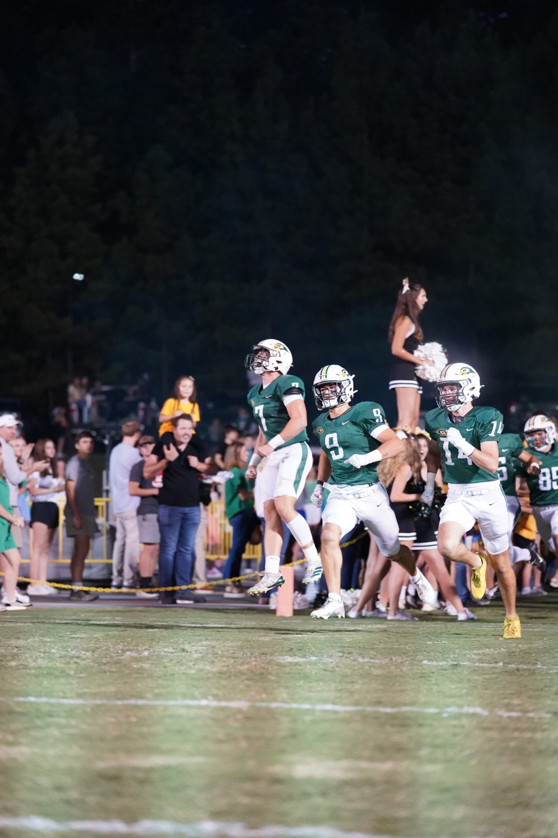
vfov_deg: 15.5
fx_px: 3068
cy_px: 419
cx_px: 279
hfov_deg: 10.4
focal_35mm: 132
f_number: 2.8
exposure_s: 1/500
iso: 8000
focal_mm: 132
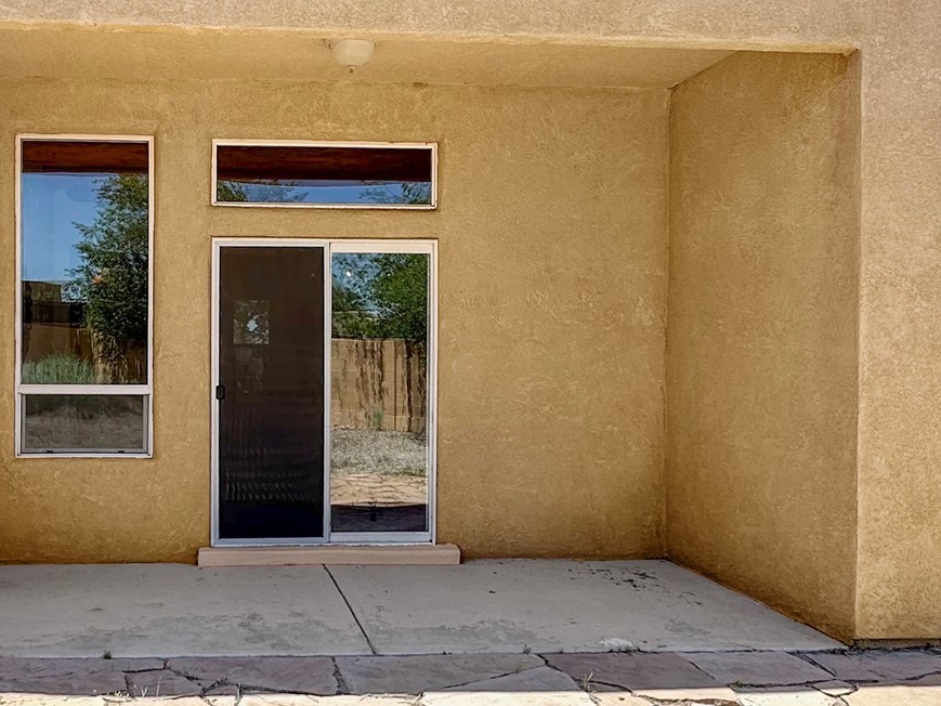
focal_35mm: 33
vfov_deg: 43.0
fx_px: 897
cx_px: 246
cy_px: 364
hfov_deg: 53.1
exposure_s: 1/500
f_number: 2.2
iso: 40
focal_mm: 2.22
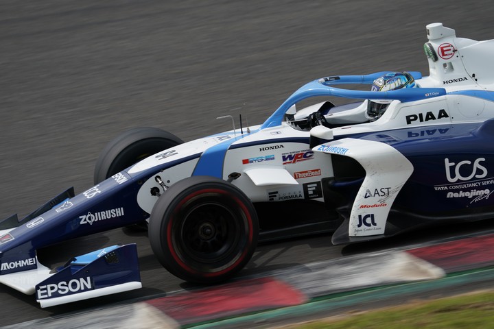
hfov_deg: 4.5
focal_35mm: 456
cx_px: 247
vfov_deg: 3.0
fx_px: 6257
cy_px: 164
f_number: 6.3
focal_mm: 456
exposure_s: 1/640
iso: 100
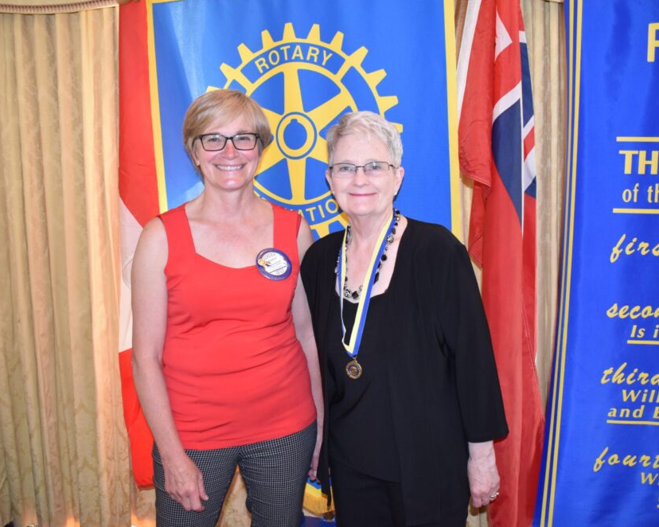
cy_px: 263
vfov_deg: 40.5
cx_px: 315
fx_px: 713
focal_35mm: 37
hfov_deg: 49.6
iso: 1400
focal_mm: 21
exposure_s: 1/60
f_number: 3.8
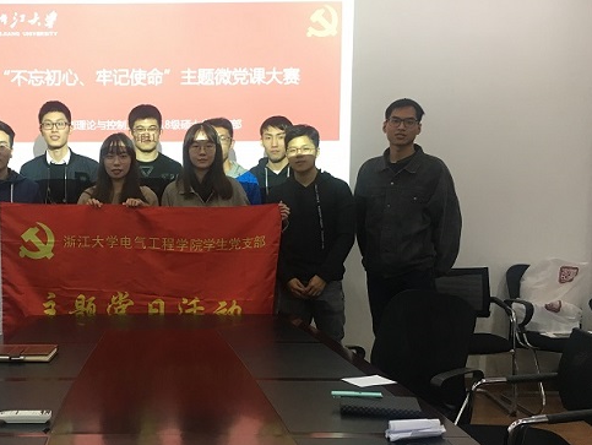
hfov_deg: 38.4
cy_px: 267
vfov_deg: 30.2
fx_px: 822
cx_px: 136
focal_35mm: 48
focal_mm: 4.15
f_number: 2.2
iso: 80
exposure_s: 1/33
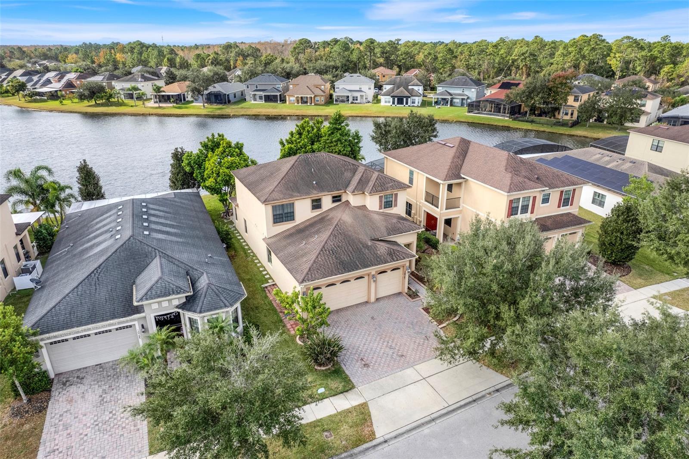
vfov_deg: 57.2
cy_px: 230
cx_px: 344
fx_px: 421
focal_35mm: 22
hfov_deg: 78.6
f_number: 2.8
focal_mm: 8.38
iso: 100
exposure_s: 1/180
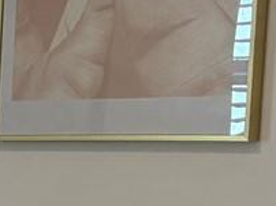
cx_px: -727
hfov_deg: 7.5
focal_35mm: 206
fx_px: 1641
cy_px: 370
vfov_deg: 7.0
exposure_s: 1/120
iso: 80
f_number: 1.6
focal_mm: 5.96
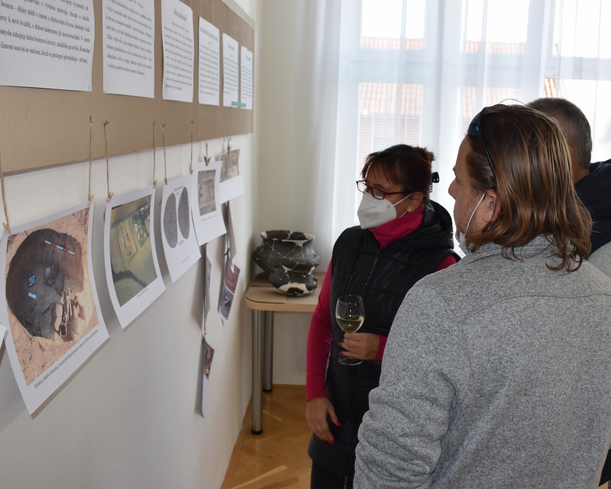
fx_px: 741
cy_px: 246
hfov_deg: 44.6
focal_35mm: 41
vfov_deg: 36.5
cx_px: 355
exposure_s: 1/125
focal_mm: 24
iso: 560
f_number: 5.6
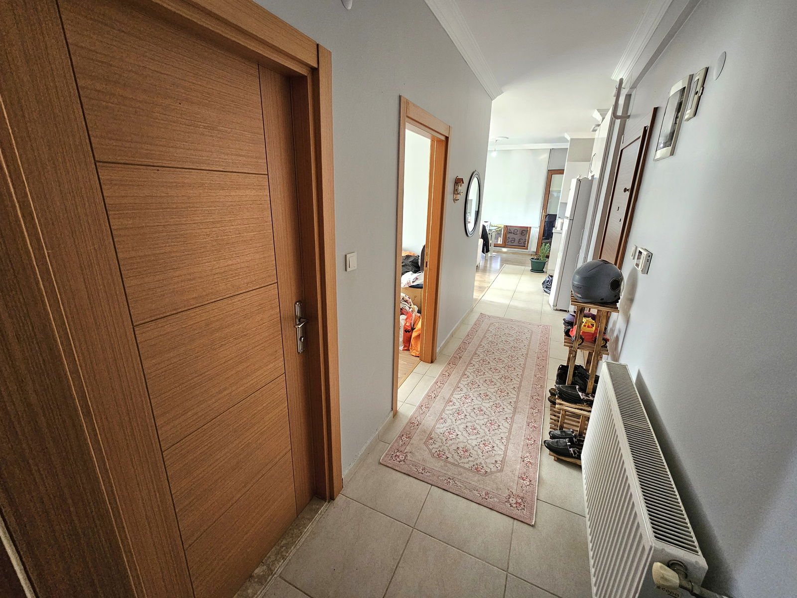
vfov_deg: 89.9
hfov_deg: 106.2
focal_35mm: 13
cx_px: 398
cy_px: 299
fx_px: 299
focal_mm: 2.2
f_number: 2.2
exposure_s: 1/50.3
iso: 400
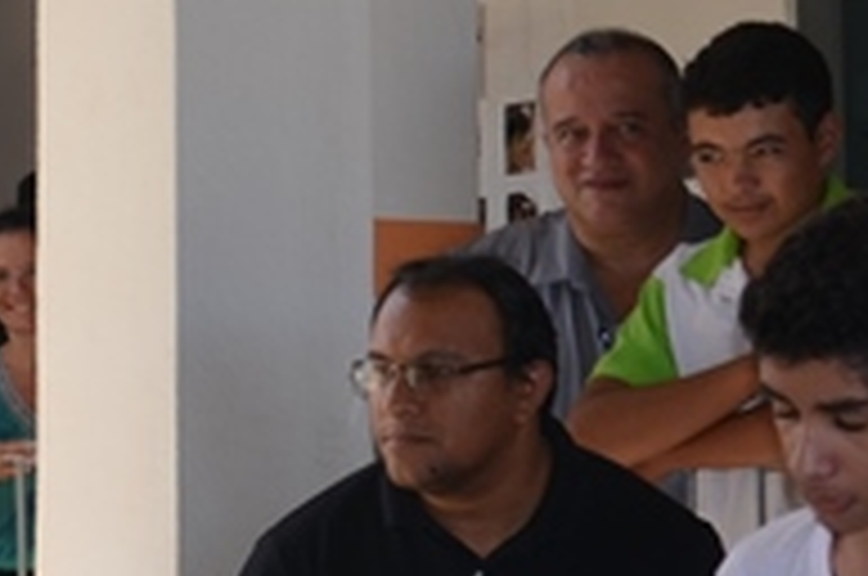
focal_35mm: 143
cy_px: 68
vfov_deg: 9.5
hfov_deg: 14.1
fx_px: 3442
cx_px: -18
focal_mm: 18
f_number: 4
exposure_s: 1/200
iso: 100
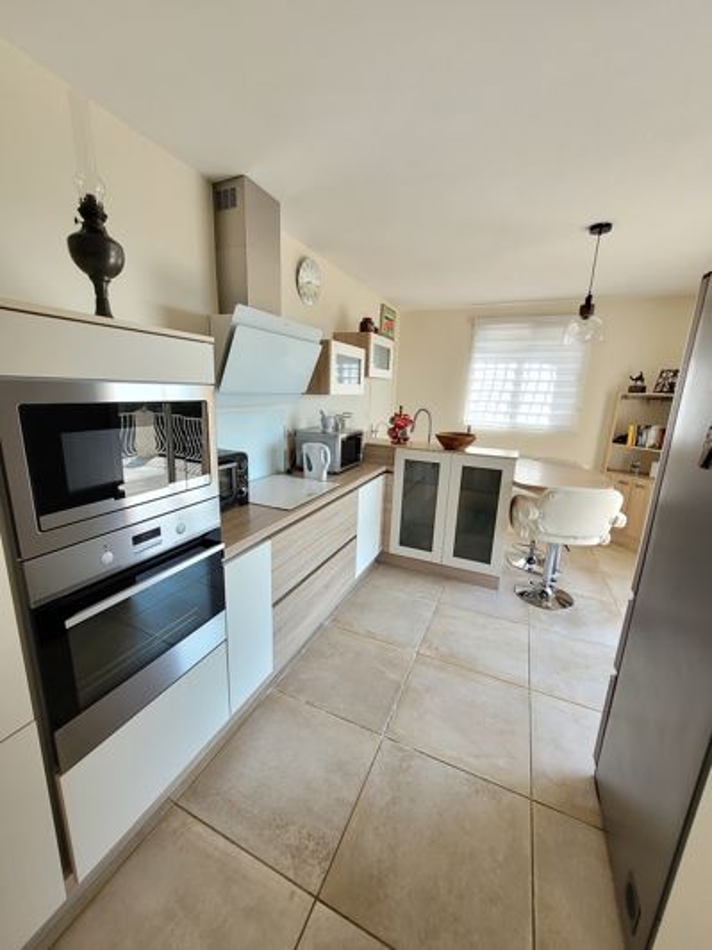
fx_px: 357
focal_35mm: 13
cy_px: 475
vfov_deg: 106.2
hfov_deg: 89.9
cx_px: 356
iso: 50
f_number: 2.2
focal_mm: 1.74
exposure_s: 1/100
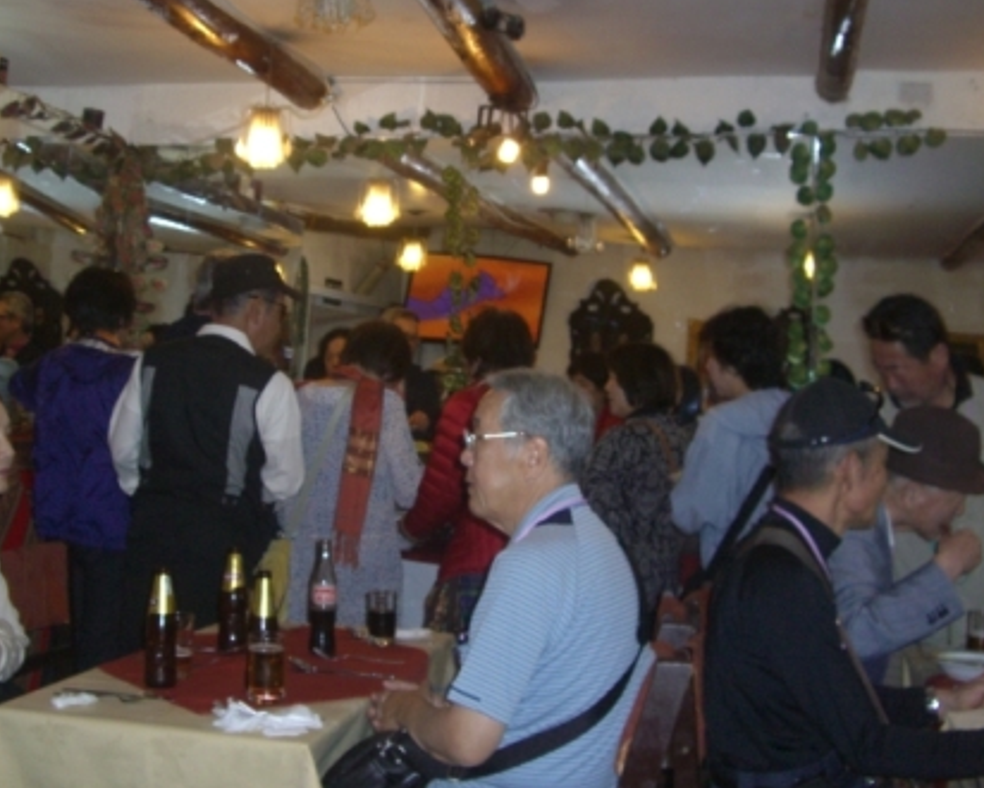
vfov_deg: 33.4
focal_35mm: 45
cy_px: 362
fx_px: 1311
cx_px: 461
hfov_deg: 41.1
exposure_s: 1/60
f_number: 2.8
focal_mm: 7.9
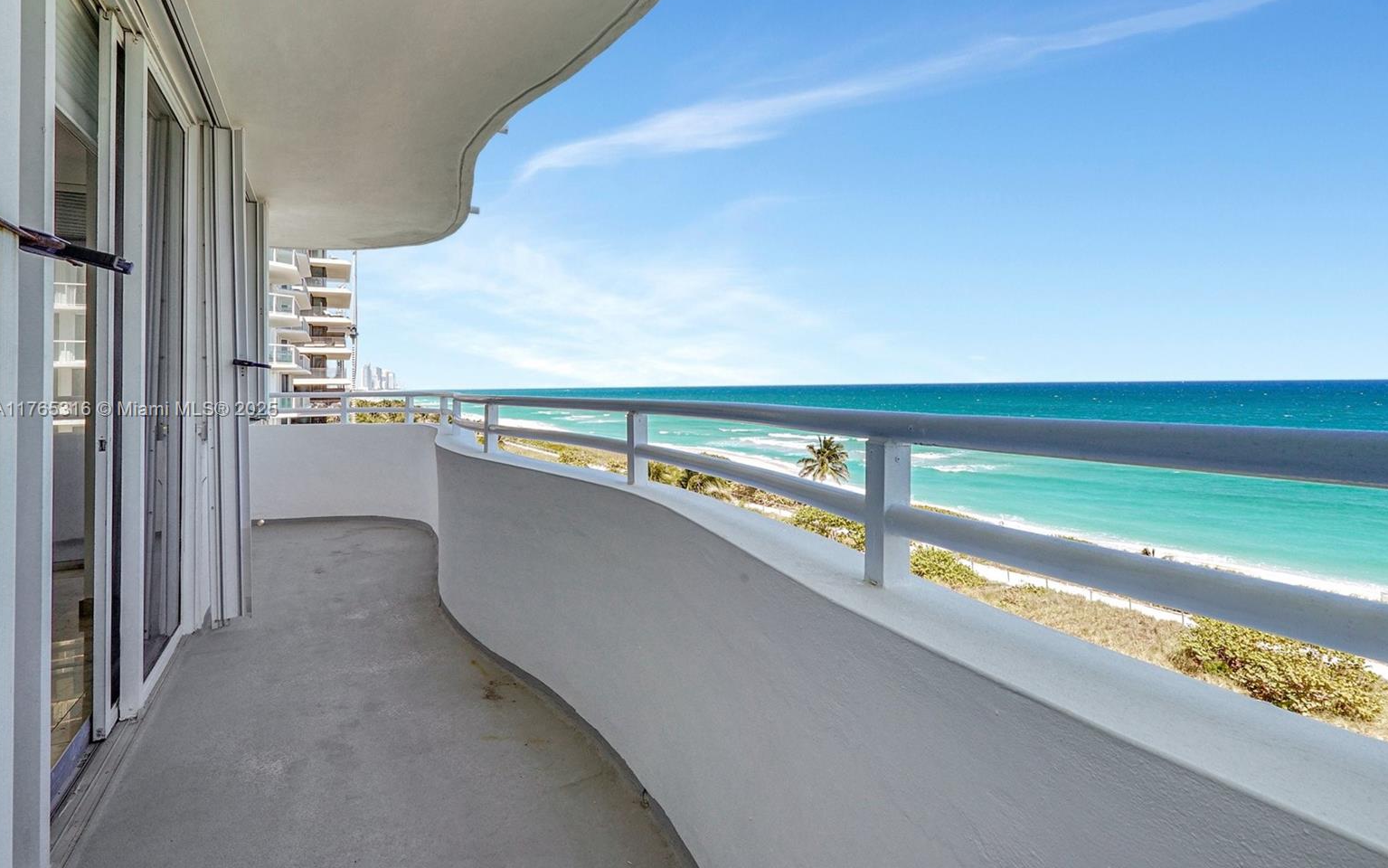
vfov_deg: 66.4
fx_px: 663
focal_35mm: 18
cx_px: 712
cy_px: 410
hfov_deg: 92.6
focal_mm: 16.5
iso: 640
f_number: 16
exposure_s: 1/400
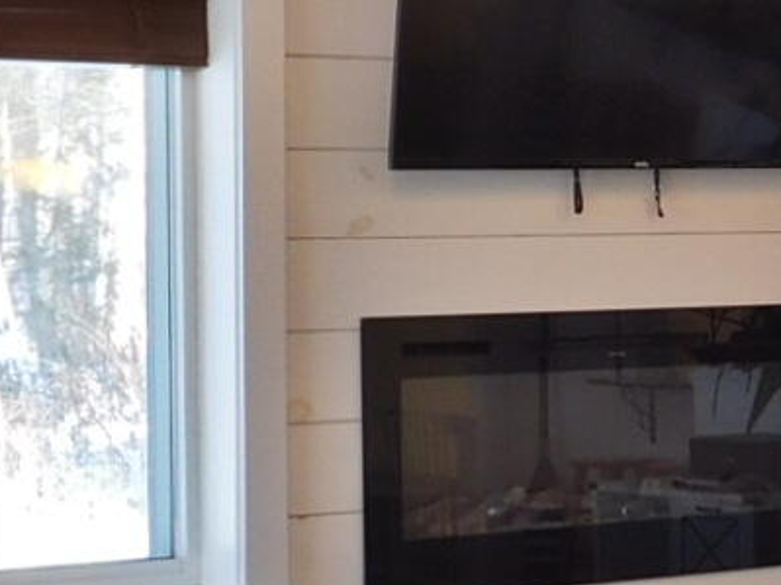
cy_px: 243
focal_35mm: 131
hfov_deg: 14.8
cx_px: 754
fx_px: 2955
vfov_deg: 11.3
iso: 200
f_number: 3
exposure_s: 1/30
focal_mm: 4
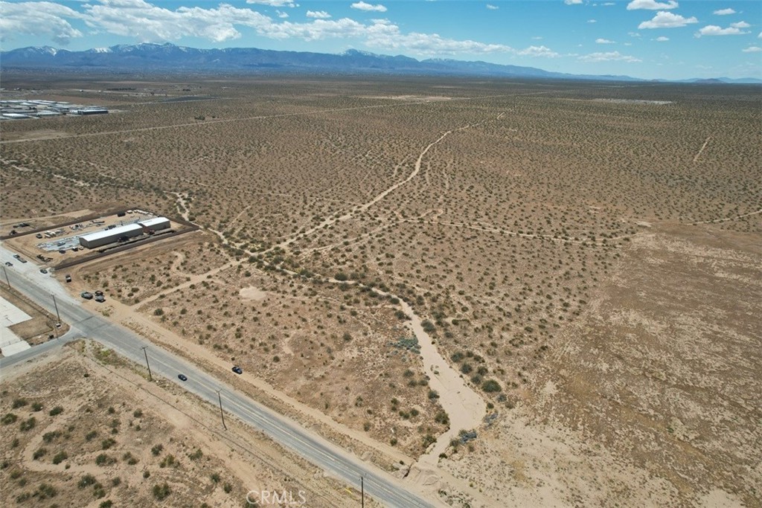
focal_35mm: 22
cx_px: 381
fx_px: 466
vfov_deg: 57.2
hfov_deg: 78.6
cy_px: 254
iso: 100
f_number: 2.8
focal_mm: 8.38
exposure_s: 1/640
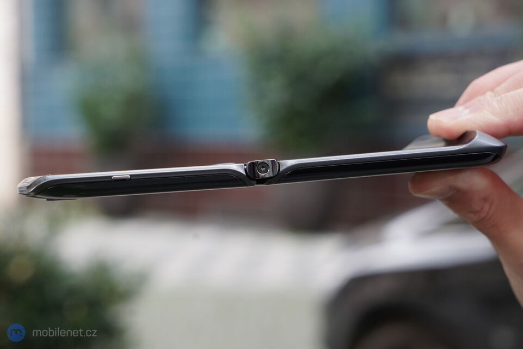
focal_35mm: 70
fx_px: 1017
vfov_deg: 19.4
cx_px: 262
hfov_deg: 28.9
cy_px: 174
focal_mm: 70
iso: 1250
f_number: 7.1
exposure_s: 1/200
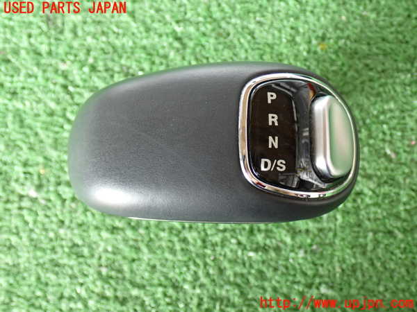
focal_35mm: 44
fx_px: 530
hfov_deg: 42.9
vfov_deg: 32.9
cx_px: 208
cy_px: 156
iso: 250
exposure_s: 1/40
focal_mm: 7.84
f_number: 2.9
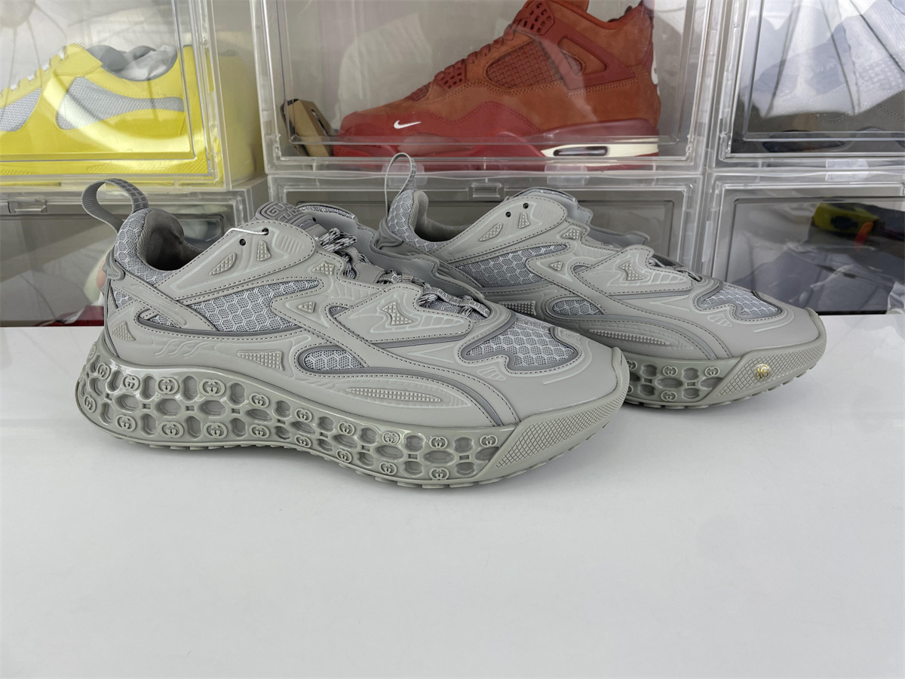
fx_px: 680
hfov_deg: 67.3
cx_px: 452
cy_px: 340
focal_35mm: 26
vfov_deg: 53.1
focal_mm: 4.2
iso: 32
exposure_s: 1/186
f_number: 1.6
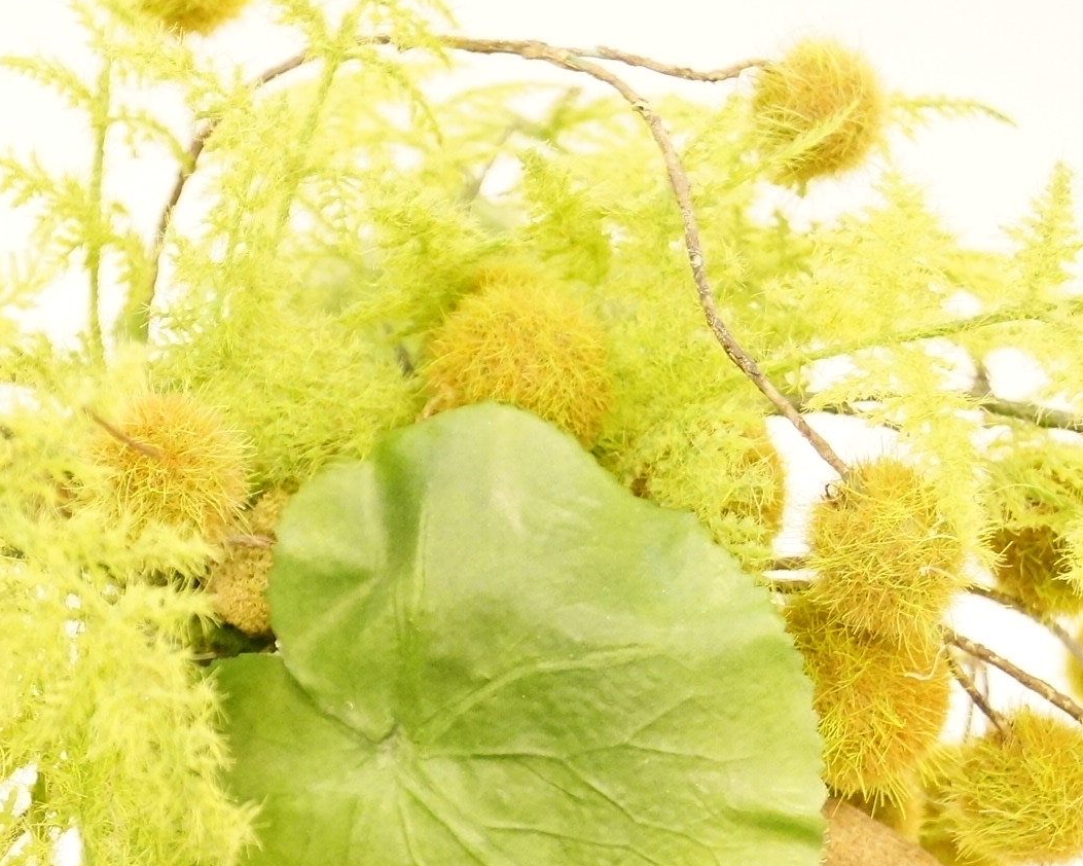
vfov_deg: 18.0
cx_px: 406
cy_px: 575
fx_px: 2724
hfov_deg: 22.4
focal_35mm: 85
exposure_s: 1/30
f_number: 4.5
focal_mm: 26
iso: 3200
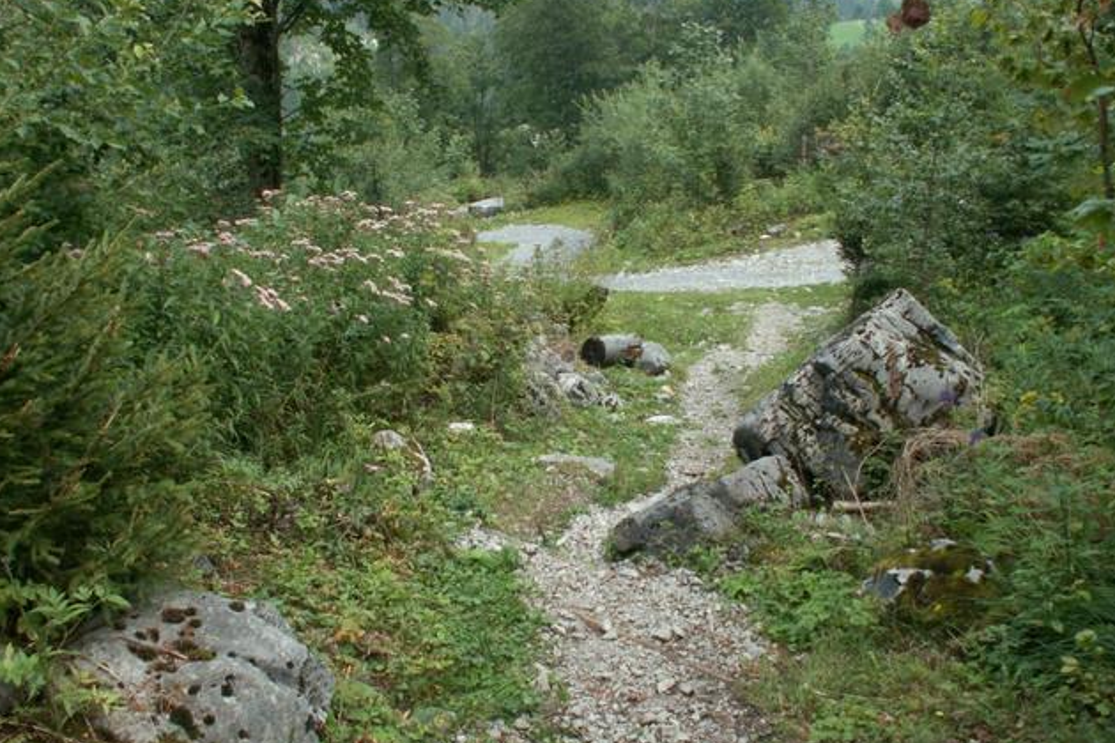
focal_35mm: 37
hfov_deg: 51.9
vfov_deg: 35.9
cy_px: 372
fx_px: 1146
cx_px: 561
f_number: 4.5
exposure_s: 1/80
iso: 50
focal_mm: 5.86
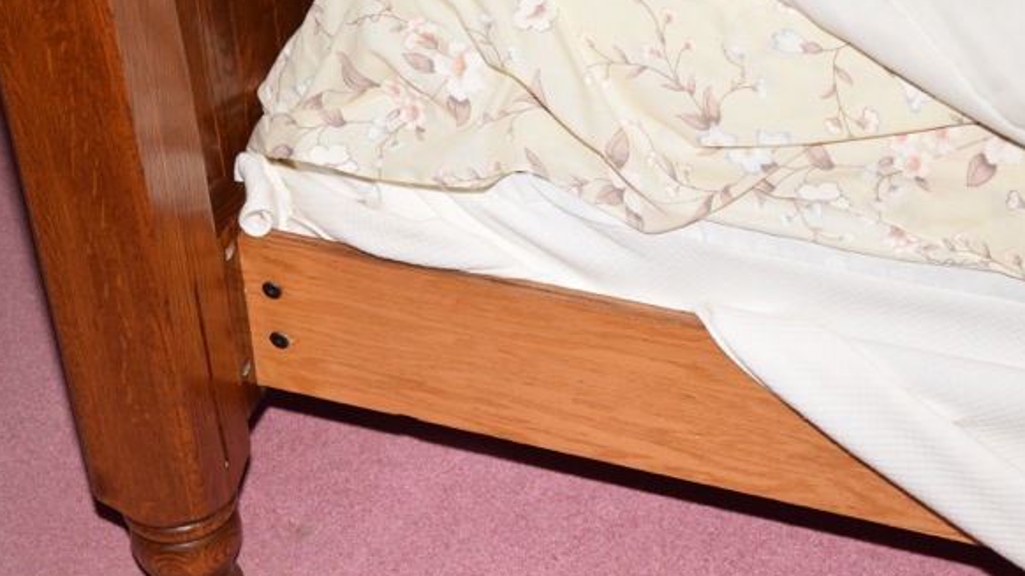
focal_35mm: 83
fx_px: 2255
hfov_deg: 25.6
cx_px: 527
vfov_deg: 14.5
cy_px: 341
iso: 100
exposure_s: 1/100
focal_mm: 48
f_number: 5.6
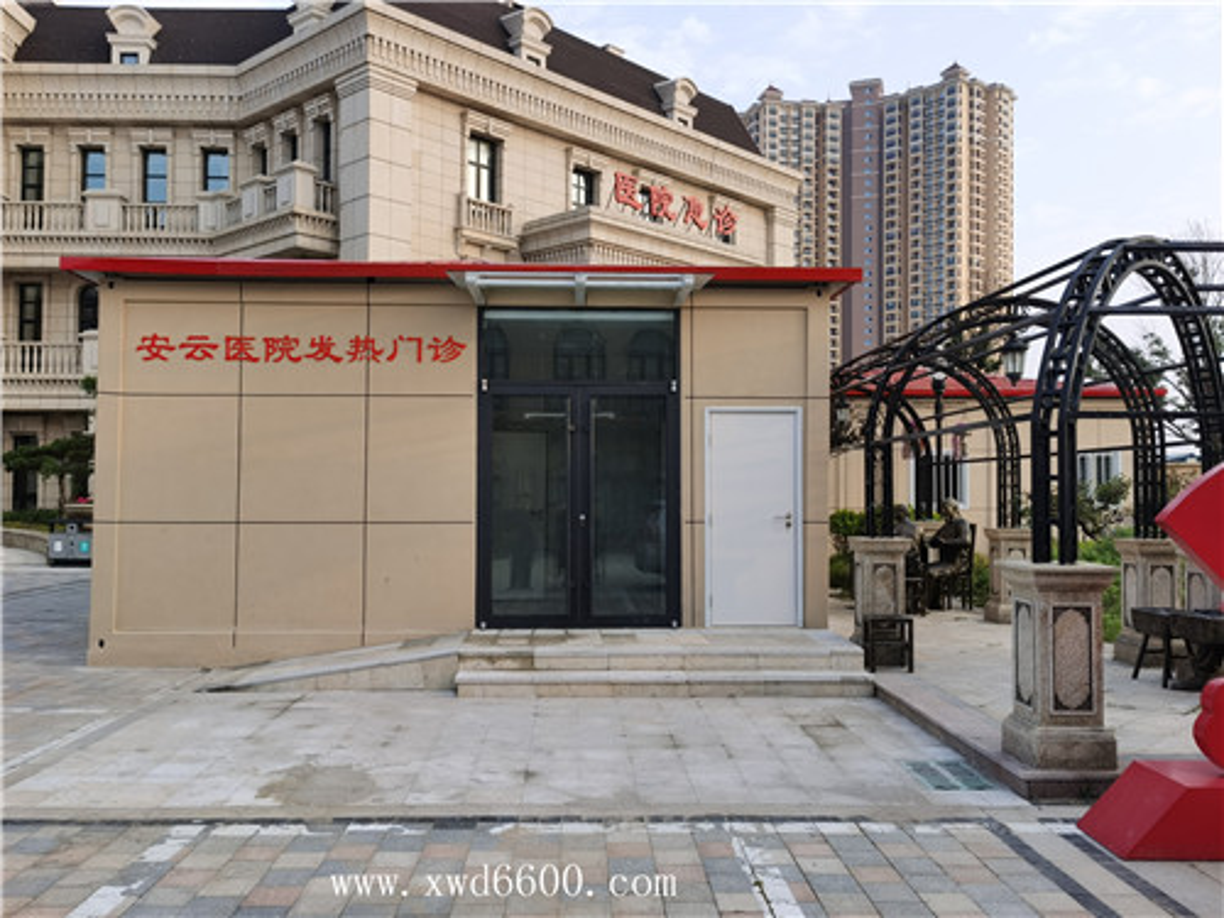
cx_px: 612
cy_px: 459
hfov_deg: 58.4
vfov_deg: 45.4
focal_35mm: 31
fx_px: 1096
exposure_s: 1/677
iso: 50
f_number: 1.6
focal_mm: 5.56
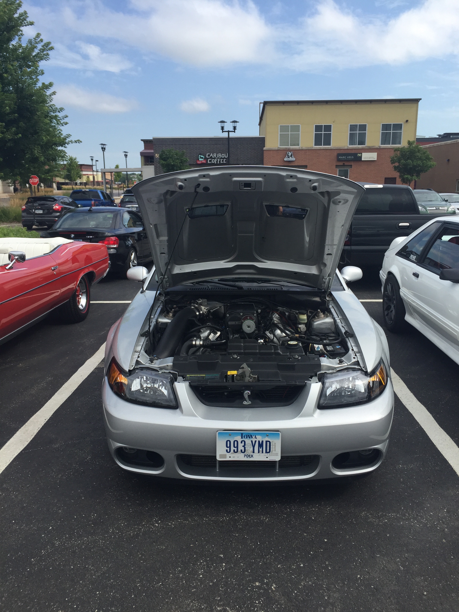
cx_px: 230
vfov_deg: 61.7
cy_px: 306
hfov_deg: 48.2
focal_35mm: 29
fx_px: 513
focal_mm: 4.15
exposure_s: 1/1522
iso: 32
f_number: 2.2
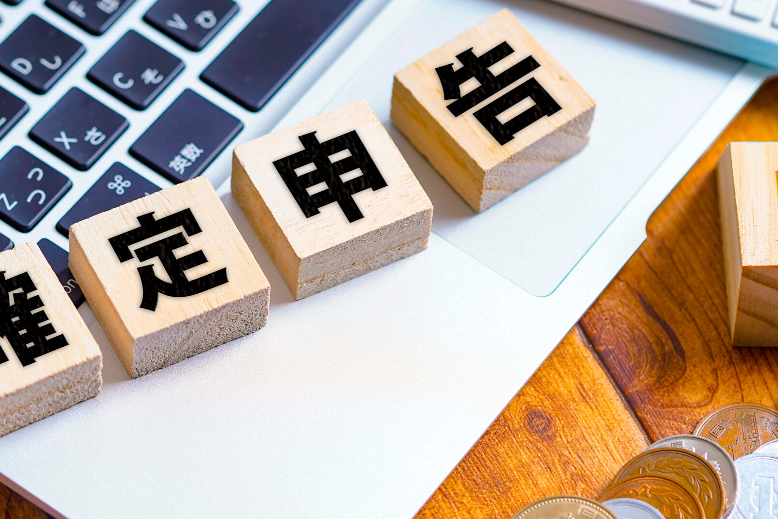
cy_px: 220
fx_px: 3458
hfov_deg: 12.8
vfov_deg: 8.6
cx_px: 341
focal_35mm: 160
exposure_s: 1/160
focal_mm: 100
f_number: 2.8
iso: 100
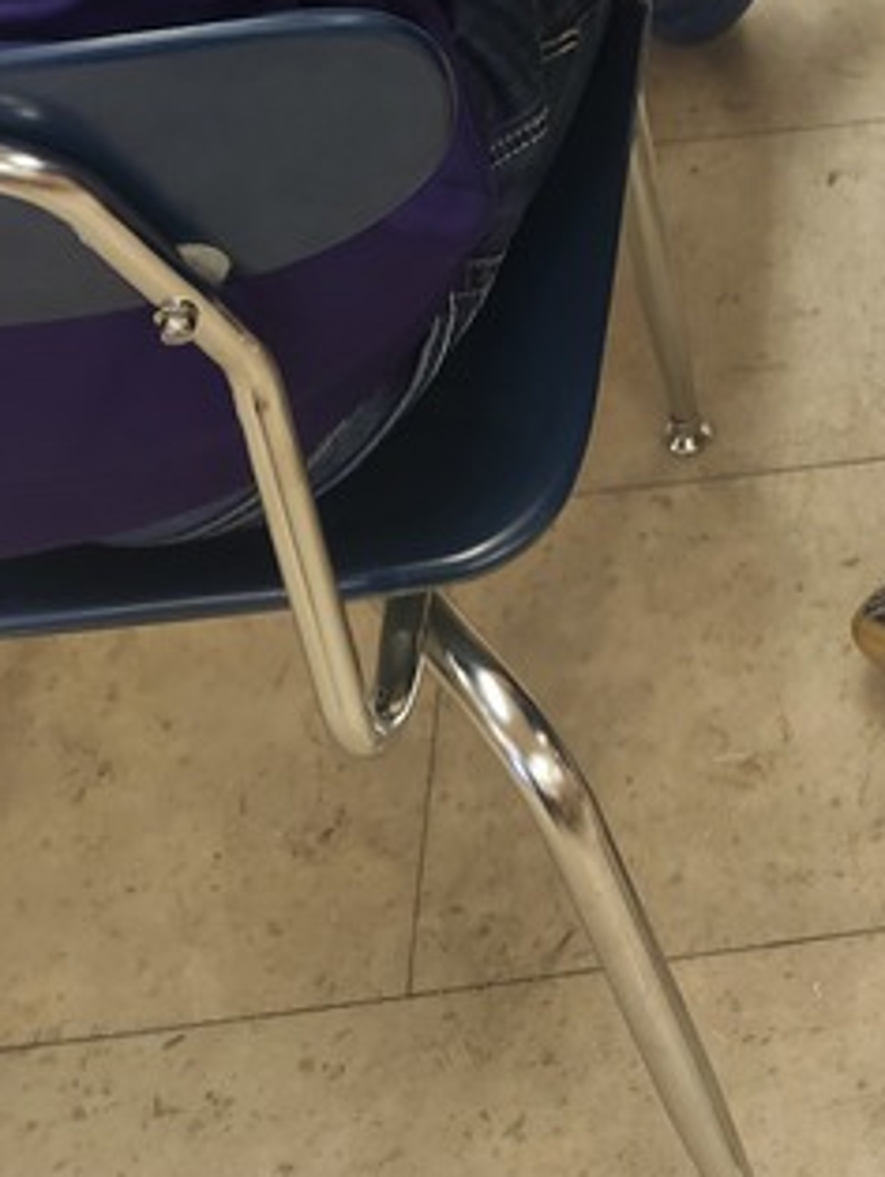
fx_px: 2553
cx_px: 1162
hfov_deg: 18.3
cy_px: -607
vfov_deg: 21.6
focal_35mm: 75
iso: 100
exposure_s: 1/120
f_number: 1.8
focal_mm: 5.4
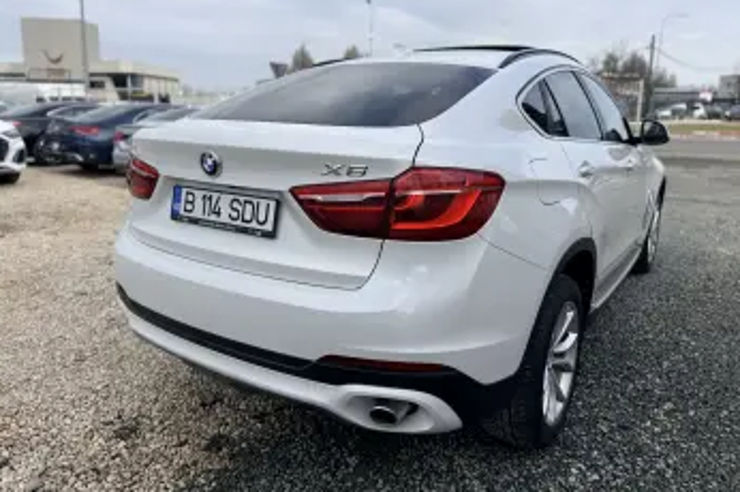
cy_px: 210
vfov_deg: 49.3
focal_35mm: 26
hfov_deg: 69.4
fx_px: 534
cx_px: 364
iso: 80
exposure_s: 1/3953
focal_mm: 6.76
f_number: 1.78
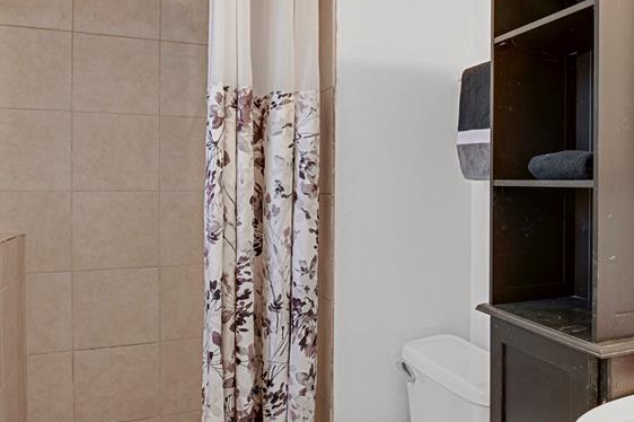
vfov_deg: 42.2
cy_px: 190
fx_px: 546
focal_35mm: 31
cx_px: 433
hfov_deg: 58.7
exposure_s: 2.5
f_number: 8
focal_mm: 17
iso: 250
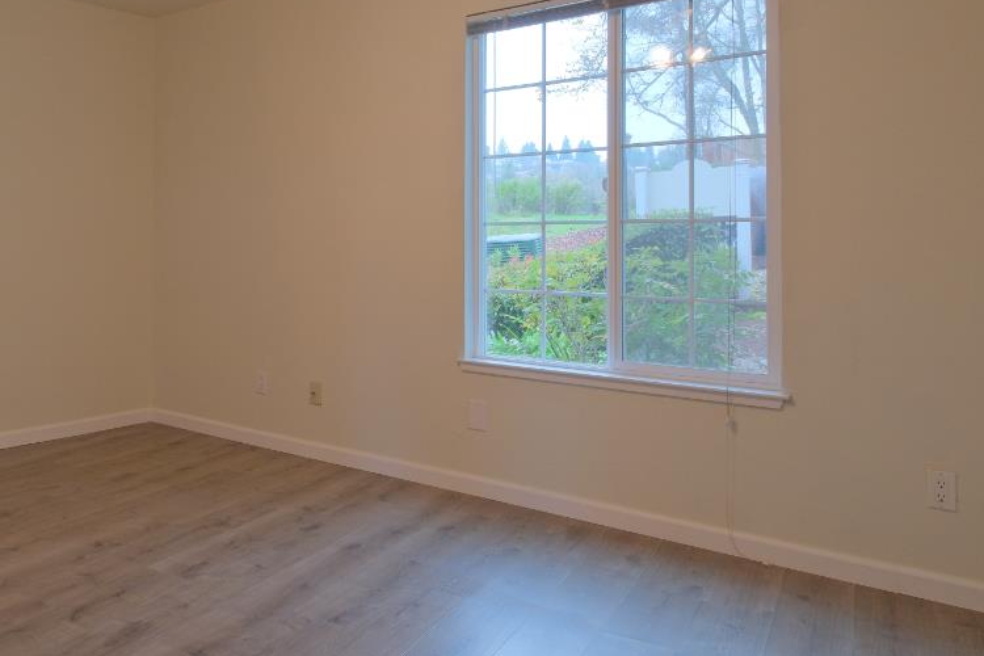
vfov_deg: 43.3
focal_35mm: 30
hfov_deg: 58.2
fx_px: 820
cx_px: 228
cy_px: 245
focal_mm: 10
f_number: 8
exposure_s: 1/7.5
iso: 500
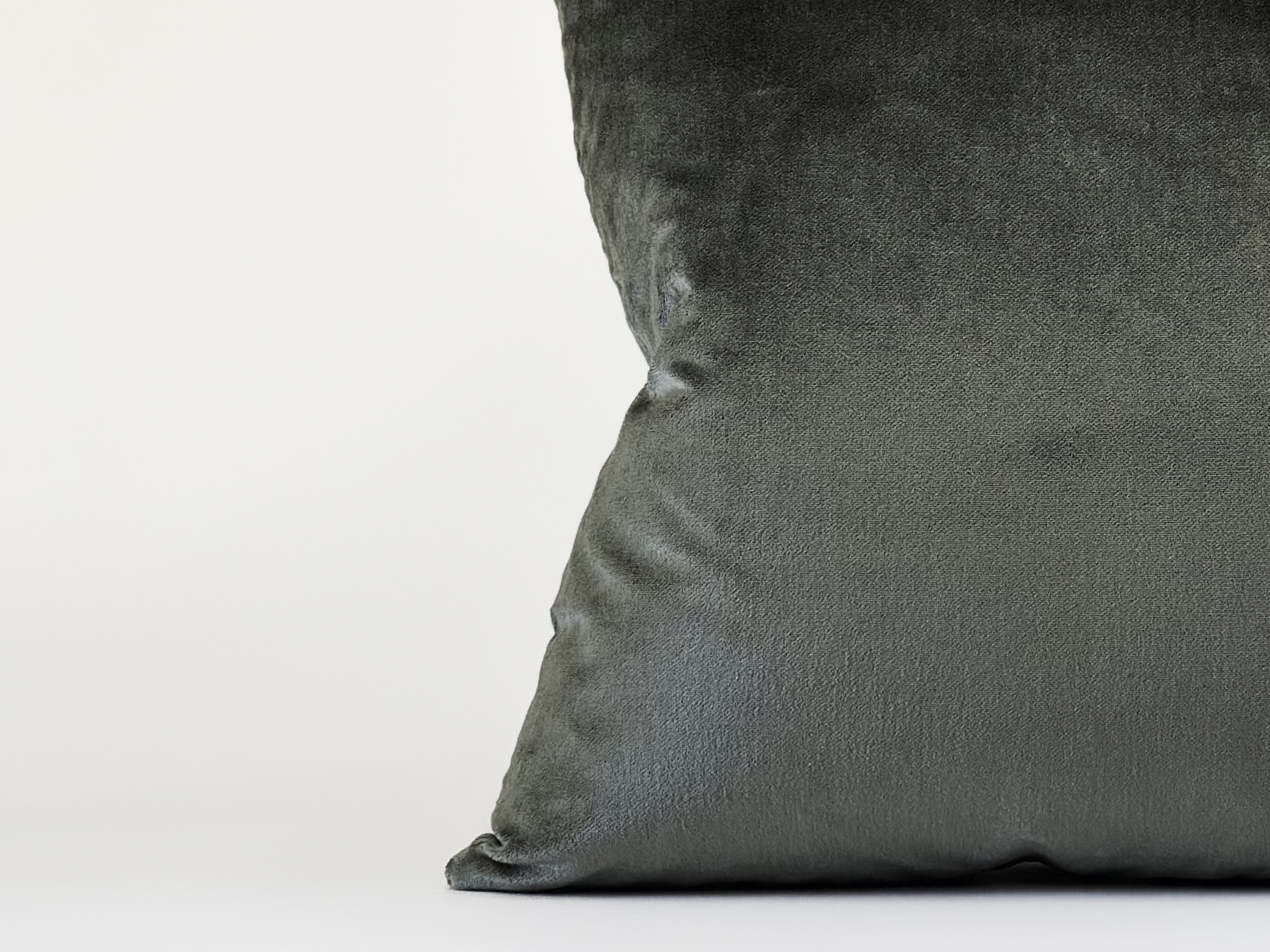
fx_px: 3889
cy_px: 387
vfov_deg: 14.0
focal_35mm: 106
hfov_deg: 18.3
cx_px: 1077
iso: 200
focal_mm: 6.86
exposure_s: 1/60
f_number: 1.8
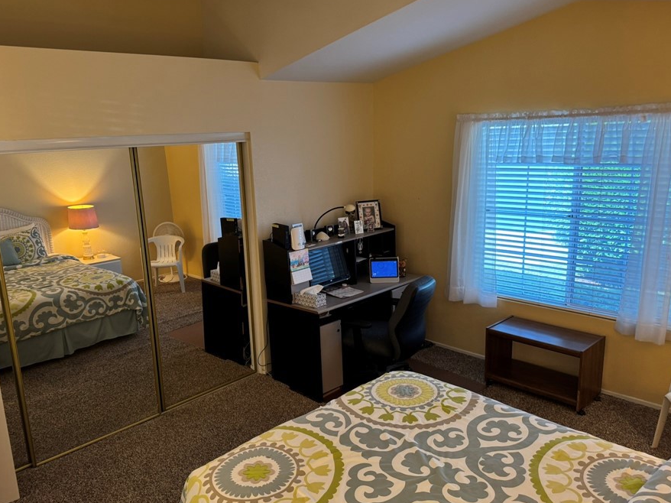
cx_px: 299
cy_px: 261
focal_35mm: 28
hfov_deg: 63.3
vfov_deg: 49.7
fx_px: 543
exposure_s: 1/60
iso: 250
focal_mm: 6.76
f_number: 1.78
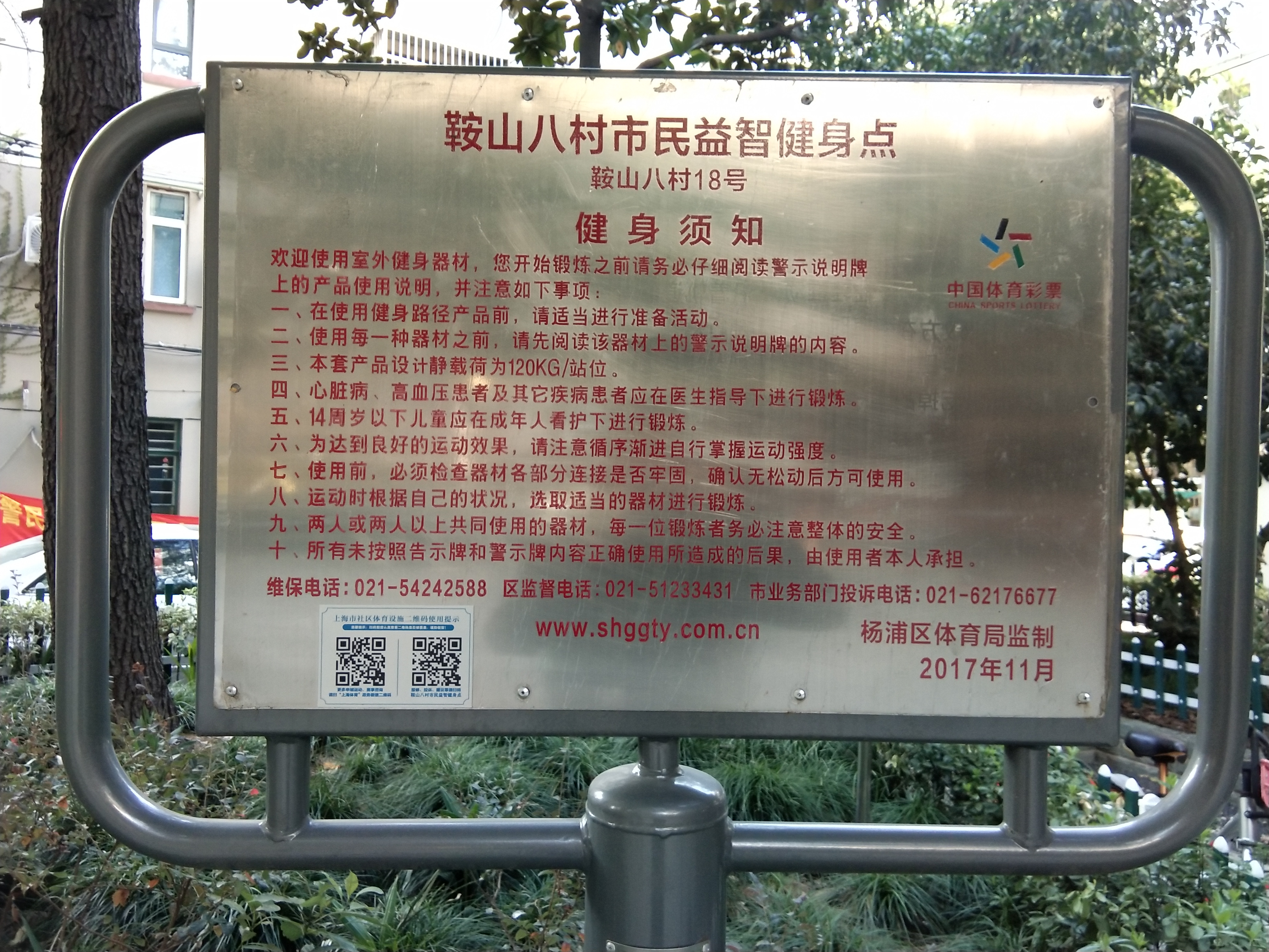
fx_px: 1136
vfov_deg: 45.4
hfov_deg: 58.4
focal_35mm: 31
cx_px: 634
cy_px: 476
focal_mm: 3.69
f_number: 2.2
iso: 200
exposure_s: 1/50
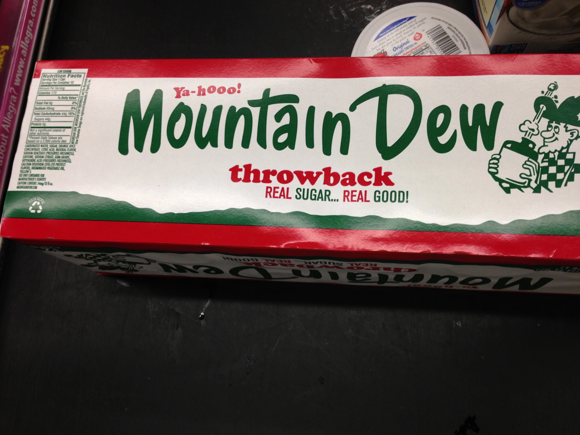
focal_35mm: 33
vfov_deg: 42.9
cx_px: 290
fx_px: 553
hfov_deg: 55.4
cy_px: 218
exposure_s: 1/40
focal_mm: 4.13
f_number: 2.4
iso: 50
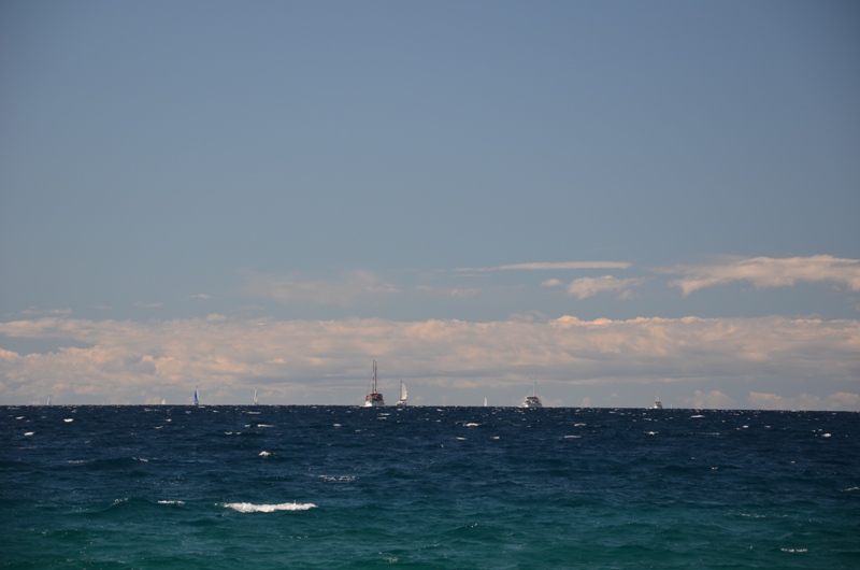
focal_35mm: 158
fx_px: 3755
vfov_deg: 8.7
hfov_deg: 13.1
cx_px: 430
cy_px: 285
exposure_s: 1/250
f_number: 8
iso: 160
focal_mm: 105
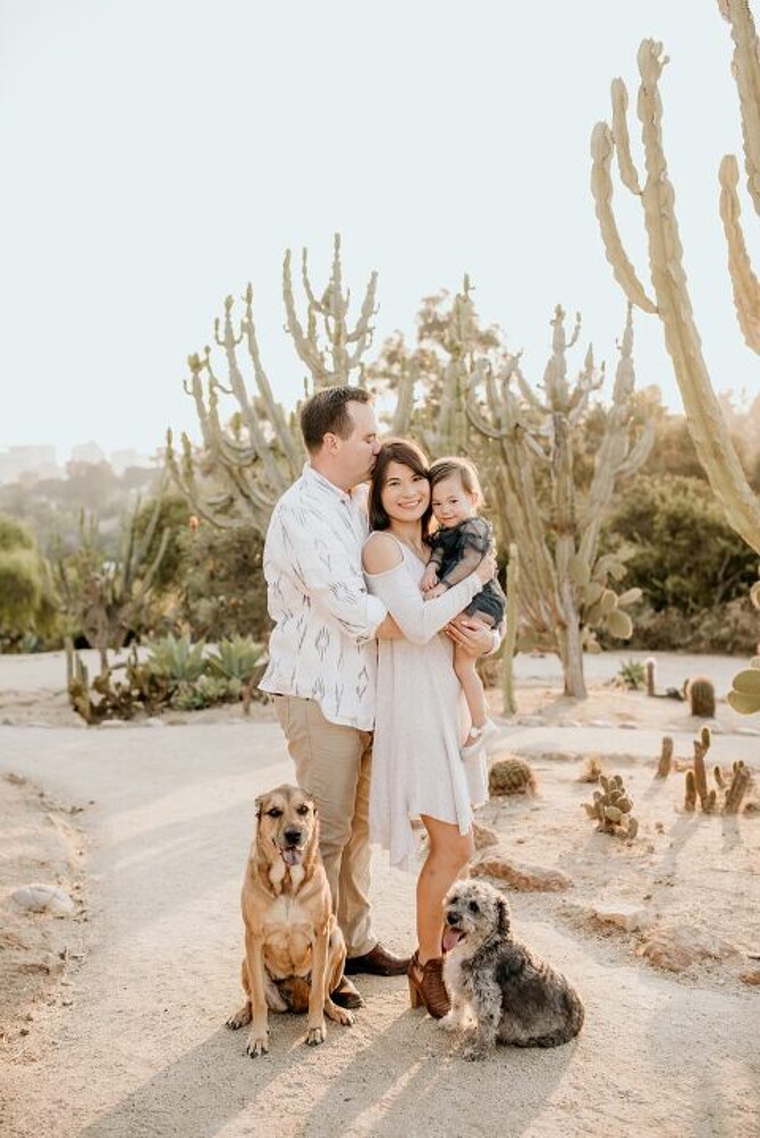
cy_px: 569
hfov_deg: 37.9
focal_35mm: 35
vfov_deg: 54.4
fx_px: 1107
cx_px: 380
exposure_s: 1/800
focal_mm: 35
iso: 500
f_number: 2.2
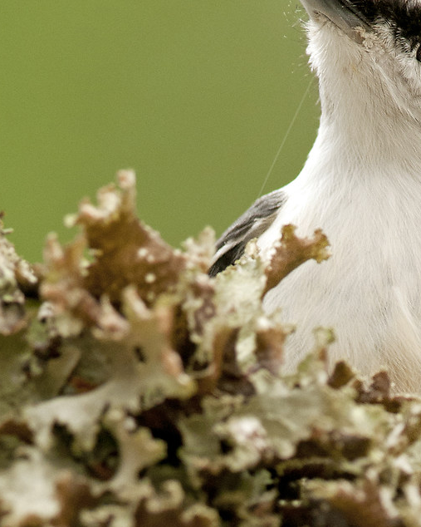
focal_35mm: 1598
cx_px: 205
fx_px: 24895
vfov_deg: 1.2
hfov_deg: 1.0
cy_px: 725
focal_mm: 300
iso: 400
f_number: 6.3
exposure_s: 1/125
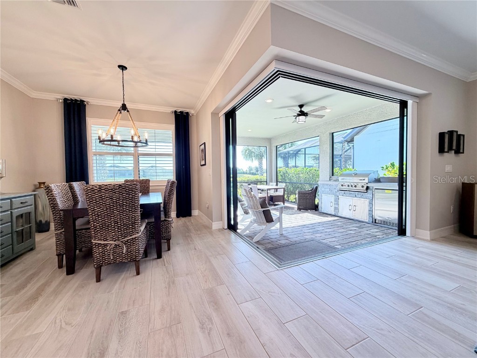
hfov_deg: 102.1
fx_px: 193
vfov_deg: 85.7
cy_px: 179
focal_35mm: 14
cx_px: 238
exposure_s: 1/120
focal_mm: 2.22
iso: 200
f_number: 2.2
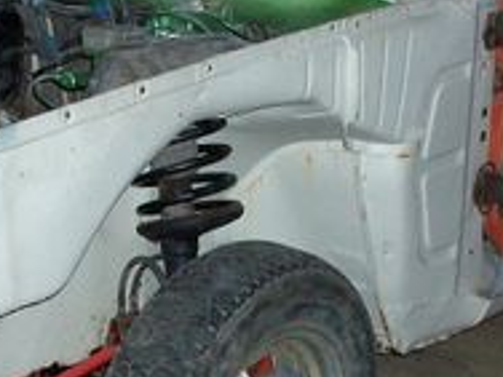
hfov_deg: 18.0
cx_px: 174
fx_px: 1584
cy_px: 275
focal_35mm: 109
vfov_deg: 13.5
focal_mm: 5.7
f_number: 2.9
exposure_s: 1/40
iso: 202
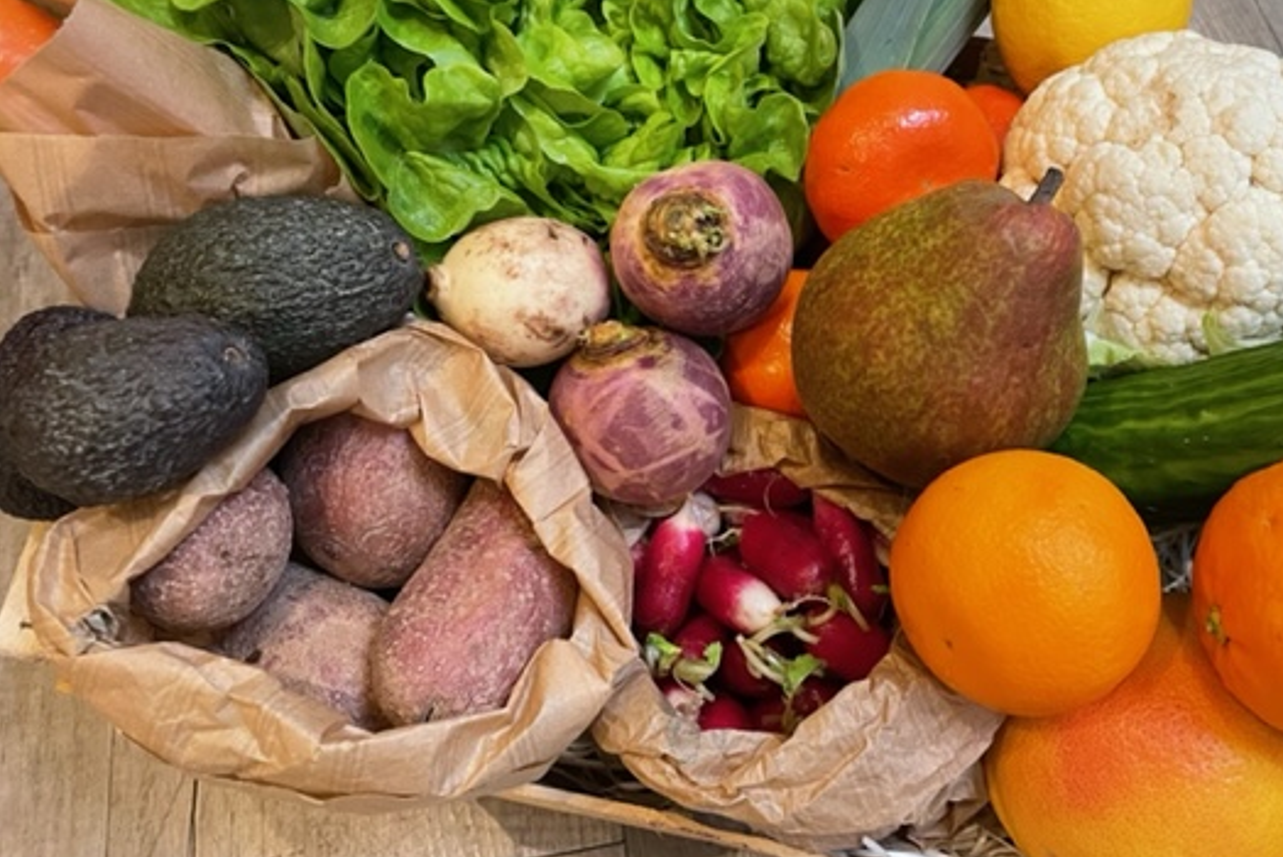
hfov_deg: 56.7
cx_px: 781
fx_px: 1177
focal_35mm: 33
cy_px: 409
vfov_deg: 40.0
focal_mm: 4.2
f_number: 1.6
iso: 400
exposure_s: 1/50
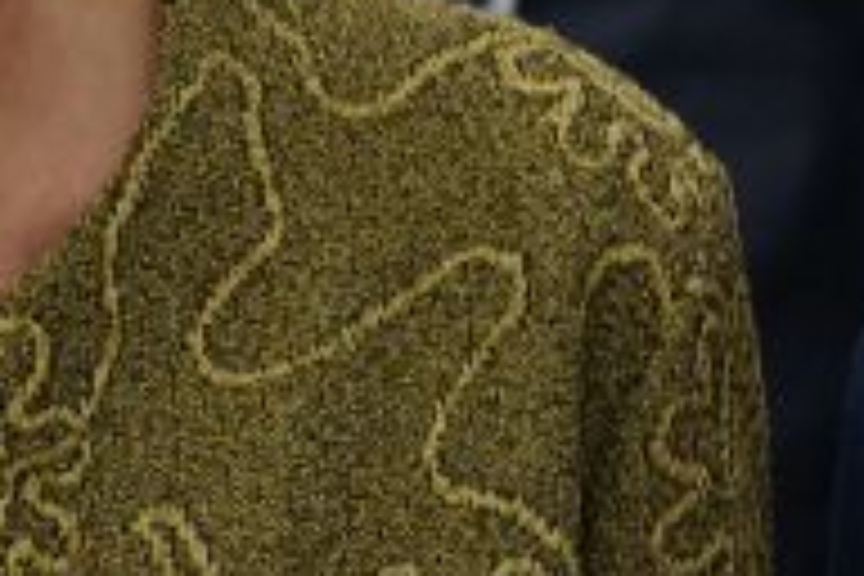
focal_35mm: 582
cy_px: 308
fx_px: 13967
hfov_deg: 3.5
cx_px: 760
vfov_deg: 2.4
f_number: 4
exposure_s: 1/125
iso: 1250
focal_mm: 86
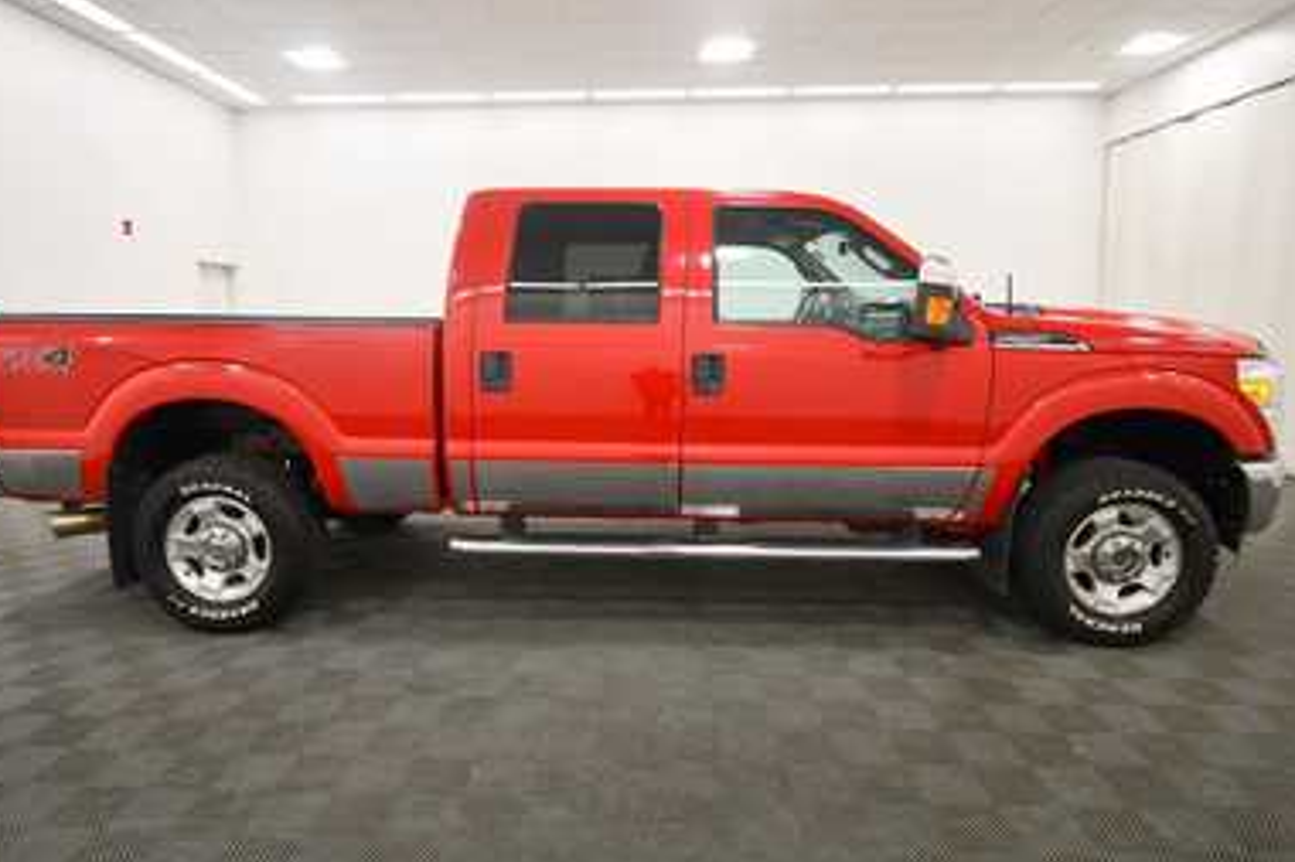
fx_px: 719
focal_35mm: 20
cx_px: 630
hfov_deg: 84.0
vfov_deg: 61.9
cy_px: 424
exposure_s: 1/160
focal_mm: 13
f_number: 4.8
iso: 800
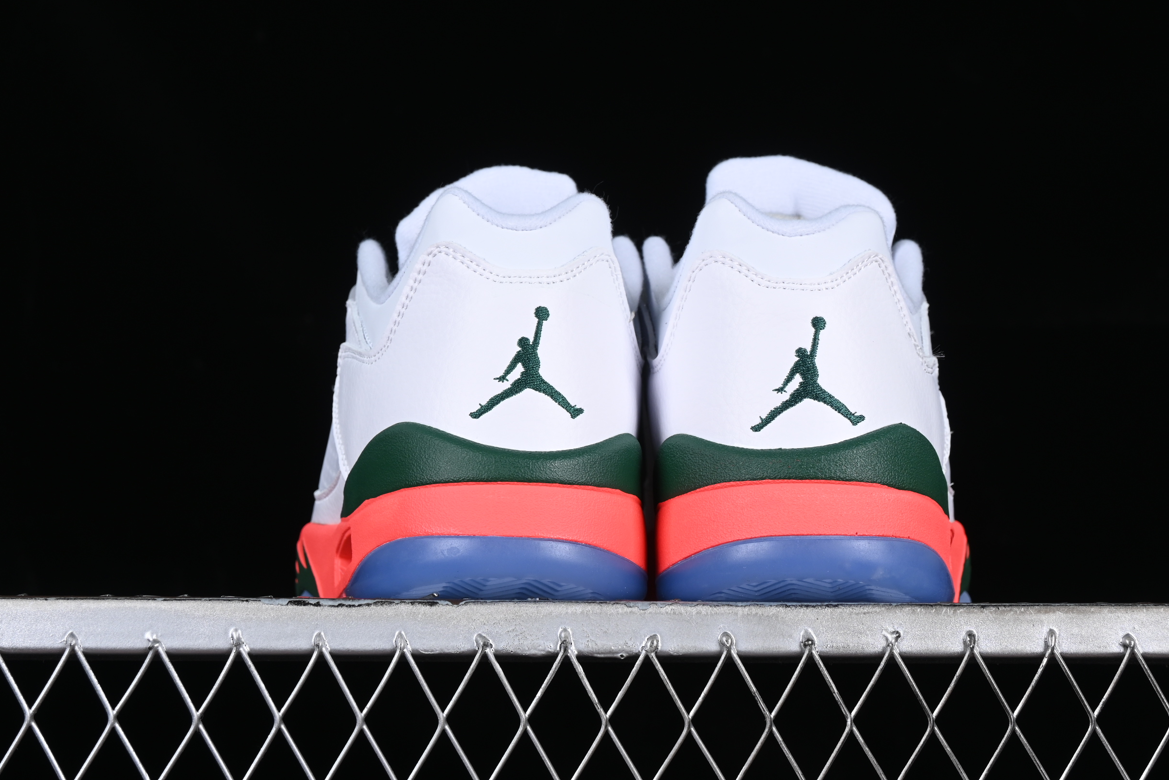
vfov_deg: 15.9
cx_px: 630
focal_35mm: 86
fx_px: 2793
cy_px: 340
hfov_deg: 23.6
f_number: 8
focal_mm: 50
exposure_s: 1/80
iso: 160
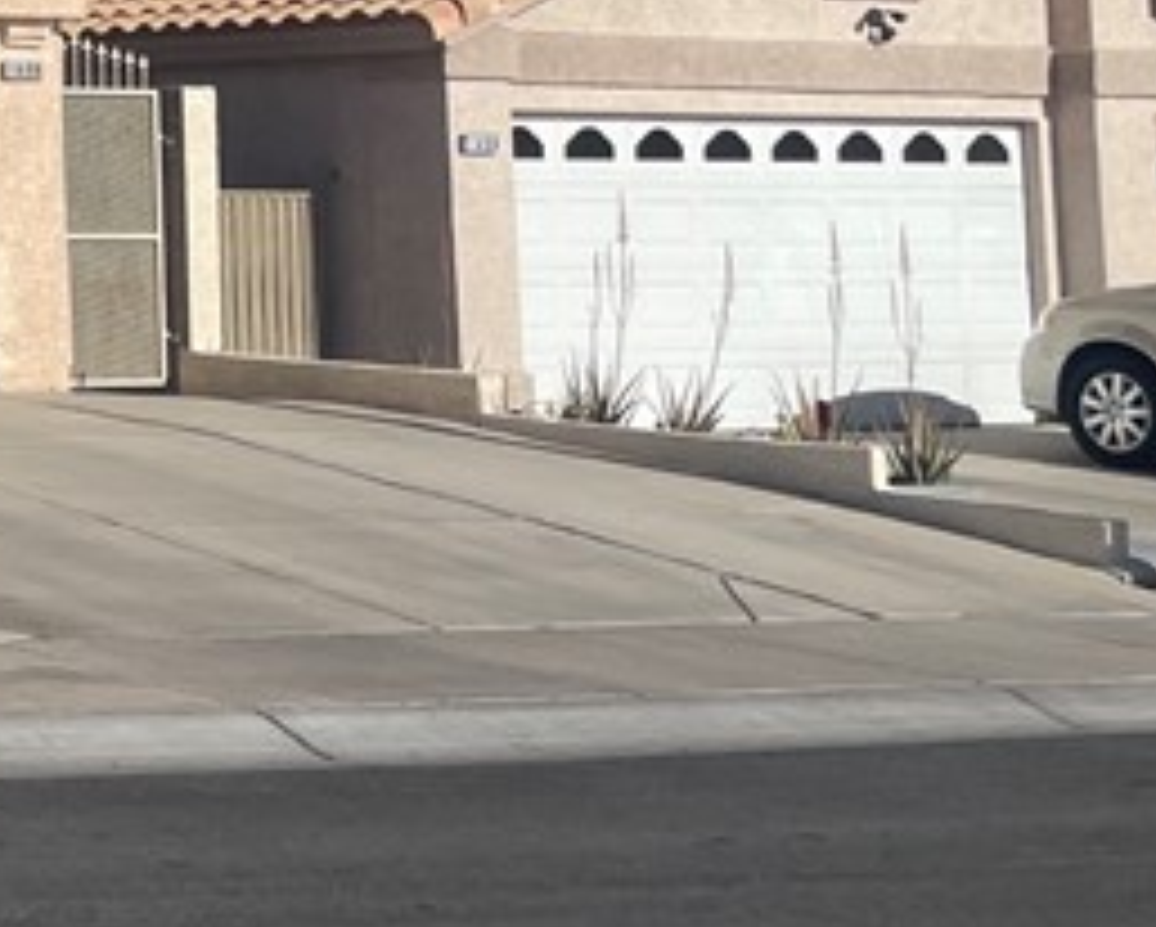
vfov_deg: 14.8
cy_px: -176
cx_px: -931
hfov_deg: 16.0
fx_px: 3458
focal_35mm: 101
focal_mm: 4.2
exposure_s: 1/5814
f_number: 1.6
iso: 32
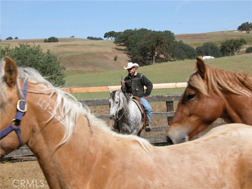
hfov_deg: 25.0
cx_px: 126
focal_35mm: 78
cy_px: 94
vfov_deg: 18.9
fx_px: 568
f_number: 6.8
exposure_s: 1/366
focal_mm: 19.9
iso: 100
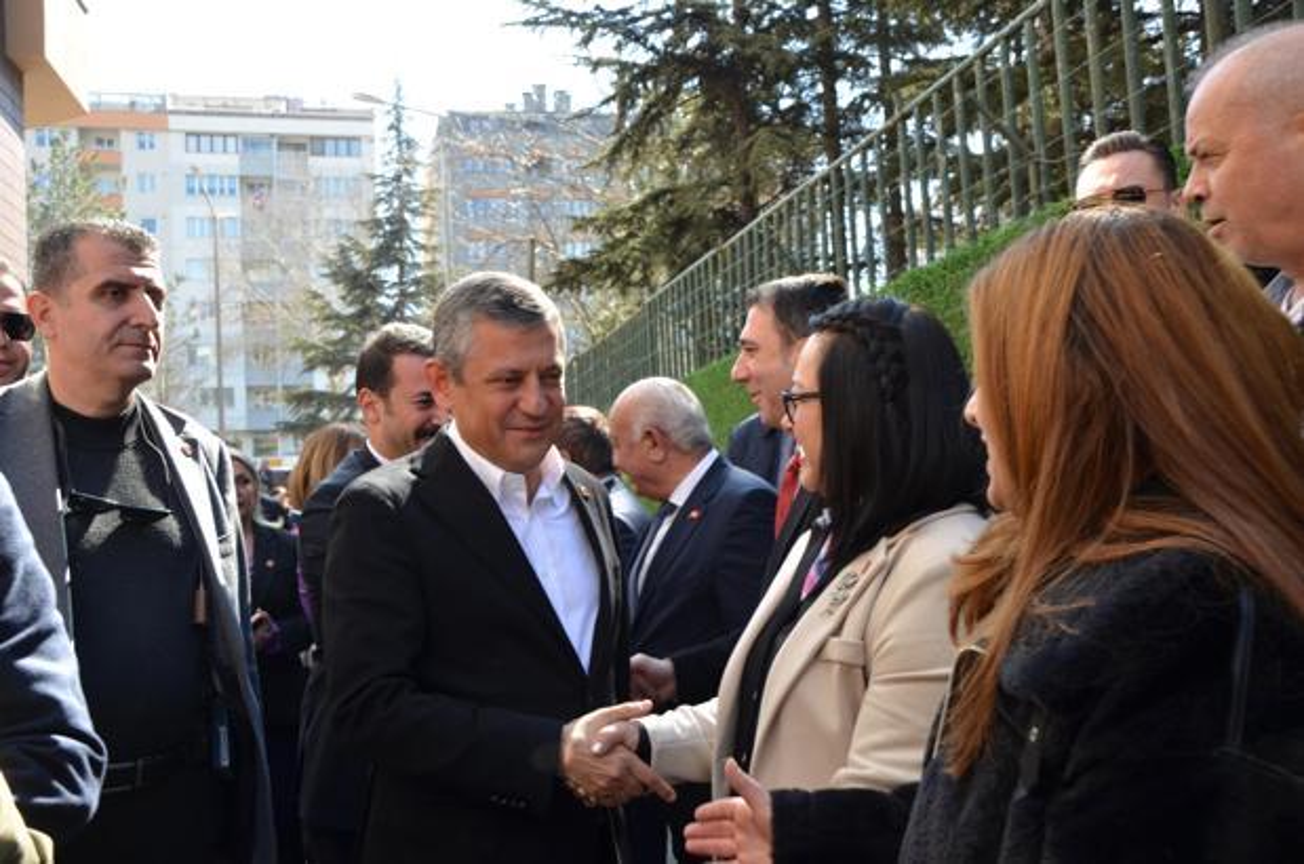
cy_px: 432
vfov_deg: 39.8
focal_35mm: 33
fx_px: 1193
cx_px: 652
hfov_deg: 57.3
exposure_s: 1/160
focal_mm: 22
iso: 200
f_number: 6.3
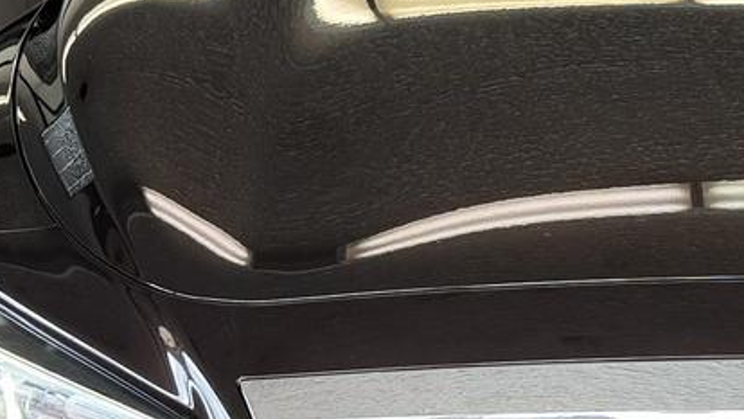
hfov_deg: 16.3
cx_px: 796
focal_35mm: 128
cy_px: 304
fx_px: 2525
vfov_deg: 9.5
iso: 80
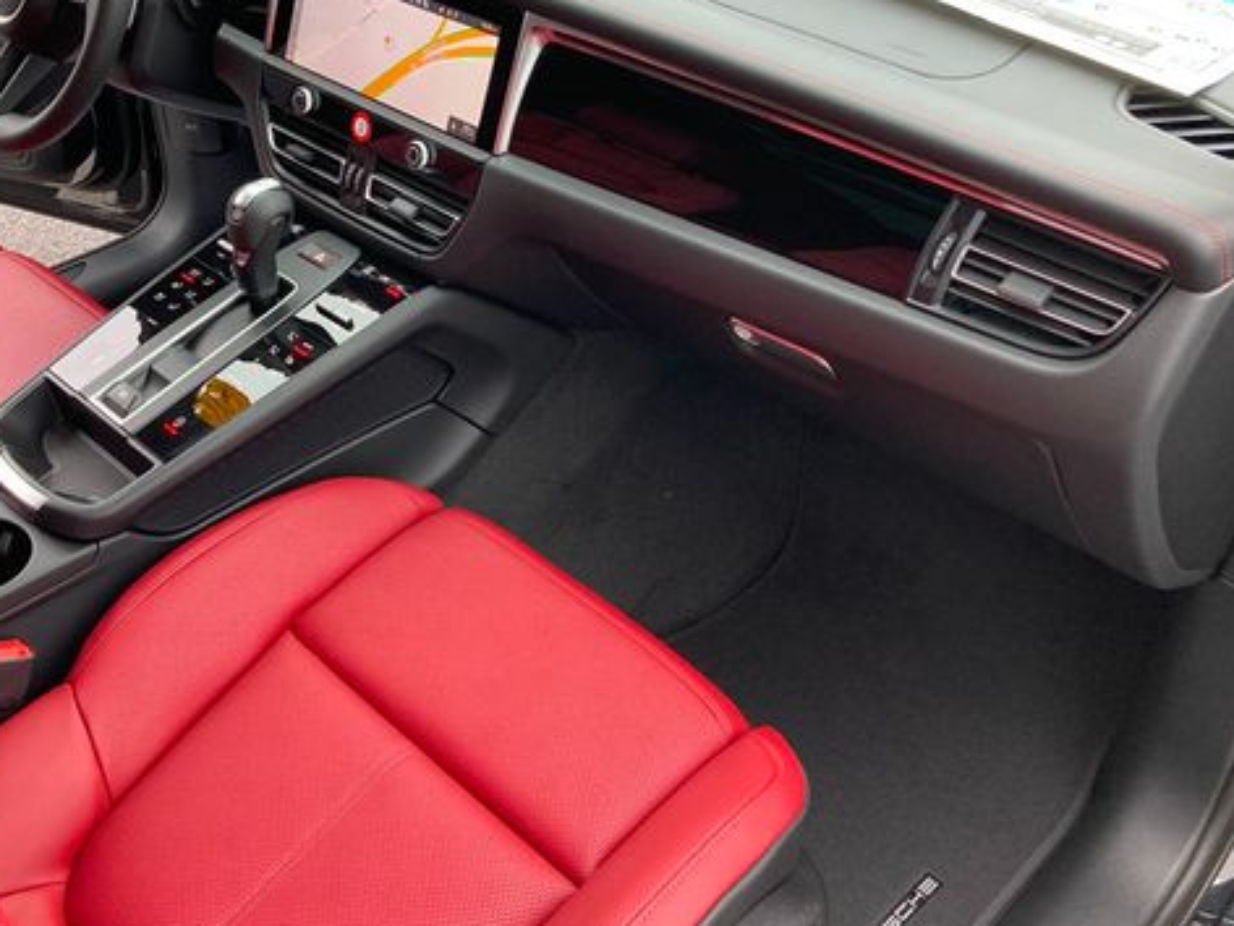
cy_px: 358
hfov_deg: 48.3
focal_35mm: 38
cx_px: 426
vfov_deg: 37.5
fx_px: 1355
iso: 80
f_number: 1.8
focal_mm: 3.99
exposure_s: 1/121
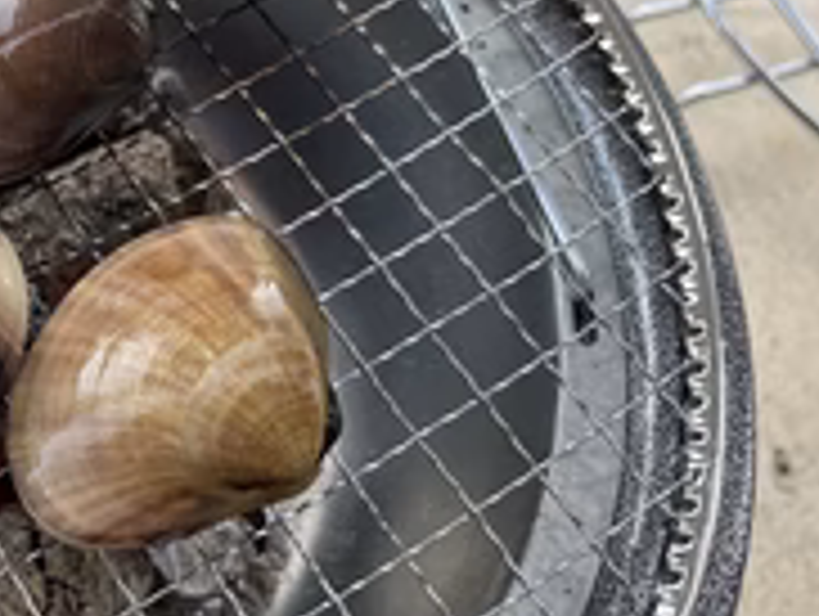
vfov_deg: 25.7
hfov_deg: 30.3
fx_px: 1350
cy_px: 297
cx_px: -76
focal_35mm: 57
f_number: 1.6
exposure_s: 1/164
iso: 40
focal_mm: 5.1
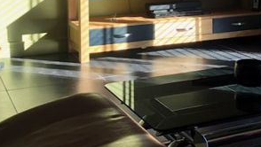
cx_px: 202
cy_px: -34
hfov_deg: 28.4
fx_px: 506
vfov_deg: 15.9
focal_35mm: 73
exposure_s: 1/120
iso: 32
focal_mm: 3.99
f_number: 1.8
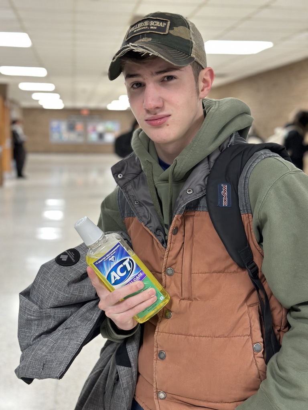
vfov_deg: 39.7
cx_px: 154
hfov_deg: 30.3
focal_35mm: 48
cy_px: 205
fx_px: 569
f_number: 1.78
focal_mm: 6.86
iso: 320
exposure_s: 1/40
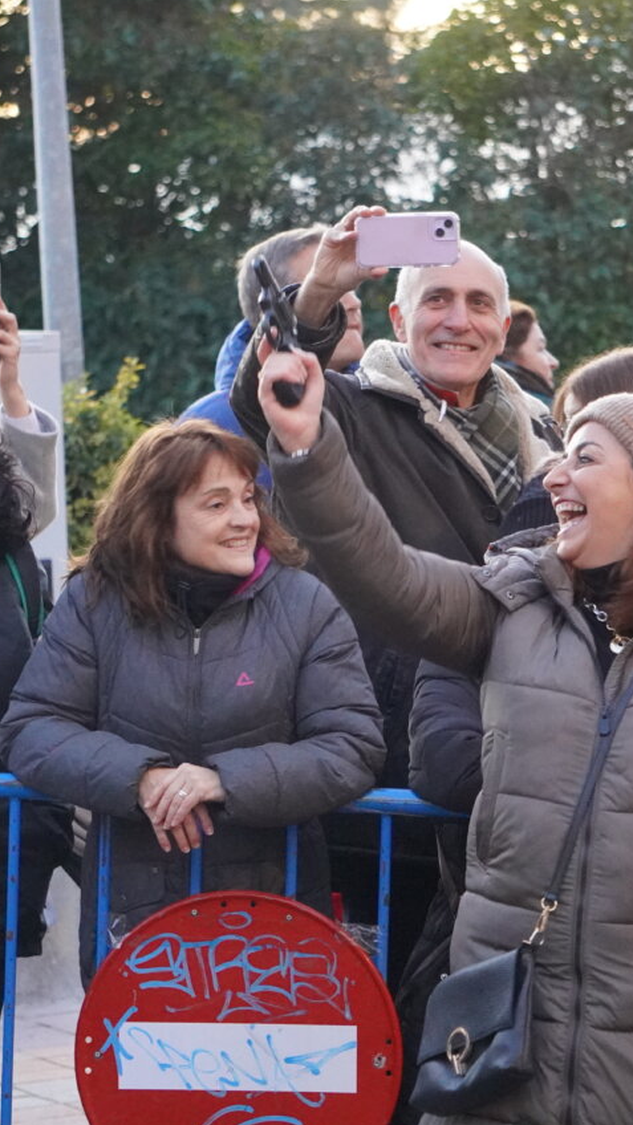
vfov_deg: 10.0
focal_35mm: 216
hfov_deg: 5.6
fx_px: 6439
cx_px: 361
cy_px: 563
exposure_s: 1/100
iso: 6400
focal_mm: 91
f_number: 5.6
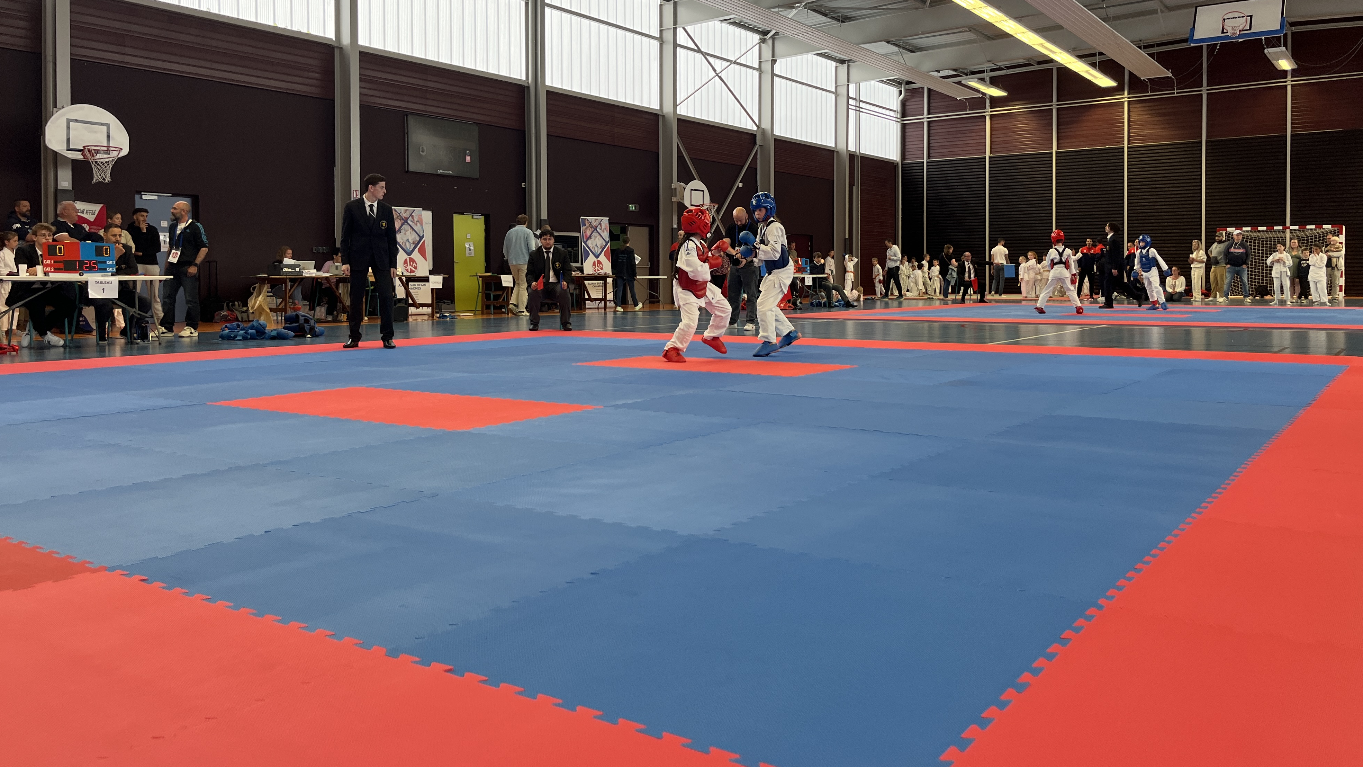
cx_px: 683
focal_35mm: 29
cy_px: 284
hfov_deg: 66.1
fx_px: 1048
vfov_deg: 39.9
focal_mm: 5.1
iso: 80
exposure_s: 1/122
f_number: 1.6
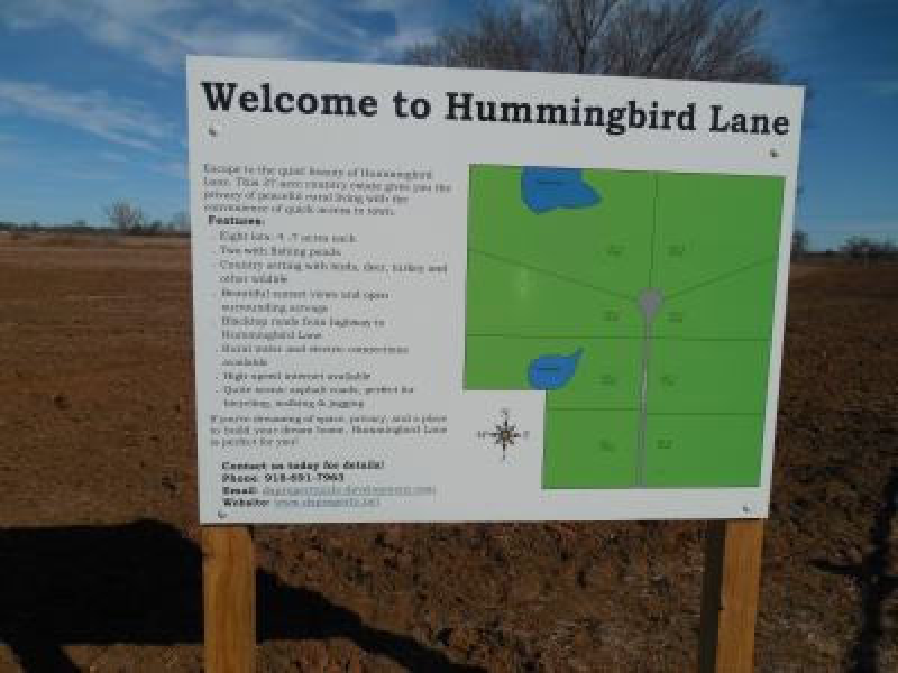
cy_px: 336
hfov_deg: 69.4
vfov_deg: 54.9
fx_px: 649
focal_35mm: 25
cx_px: 449
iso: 125
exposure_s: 1/1250
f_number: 6.6
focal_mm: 4.5
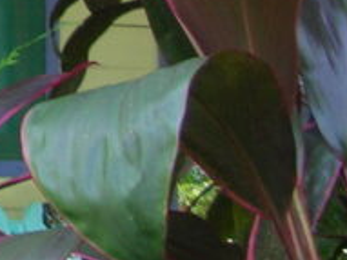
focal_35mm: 188
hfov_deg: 9.3
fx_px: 1883
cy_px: -173
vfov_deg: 7.7
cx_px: -521
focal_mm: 5.8
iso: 50
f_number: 3
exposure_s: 1/31.1
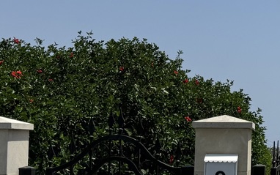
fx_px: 725
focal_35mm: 95
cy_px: 88
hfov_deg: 19.3
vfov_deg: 13.8
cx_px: 413
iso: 80
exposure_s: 1/7937
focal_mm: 6.76
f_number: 1.78
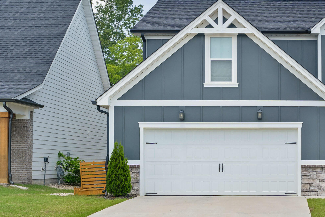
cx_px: 296
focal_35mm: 65
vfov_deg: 20.9
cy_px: 124
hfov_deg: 29.6
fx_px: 587
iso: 320
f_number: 7.1
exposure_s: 1/640
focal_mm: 35
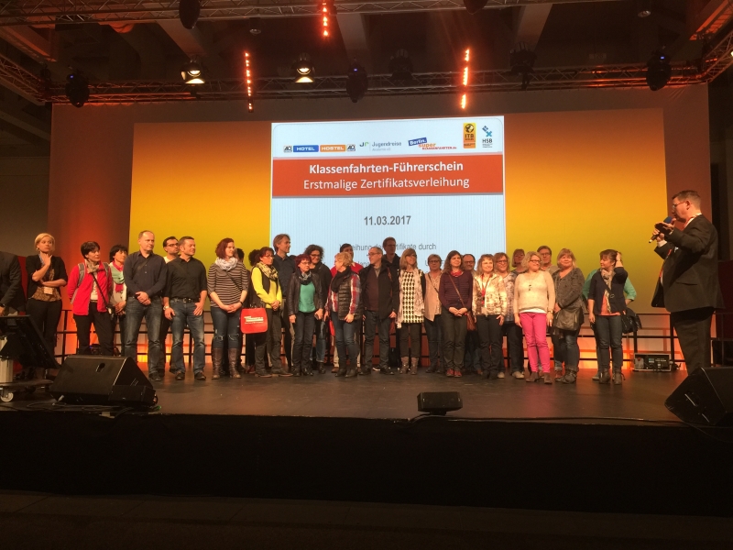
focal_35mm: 29
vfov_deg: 48.2
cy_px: 275
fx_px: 614
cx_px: 366
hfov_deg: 61.7
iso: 64
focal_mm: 4.15
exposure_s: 1/33
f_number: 2.2
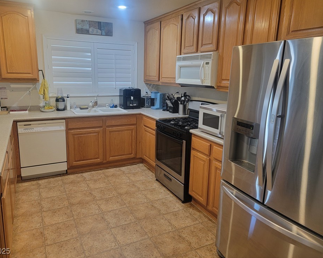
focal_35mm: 26
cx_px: 154
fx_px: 248
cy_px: 125
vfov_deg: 54.9
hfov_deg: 66.0
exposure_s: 1/40
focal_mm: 6.7
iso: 250
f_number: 1.8
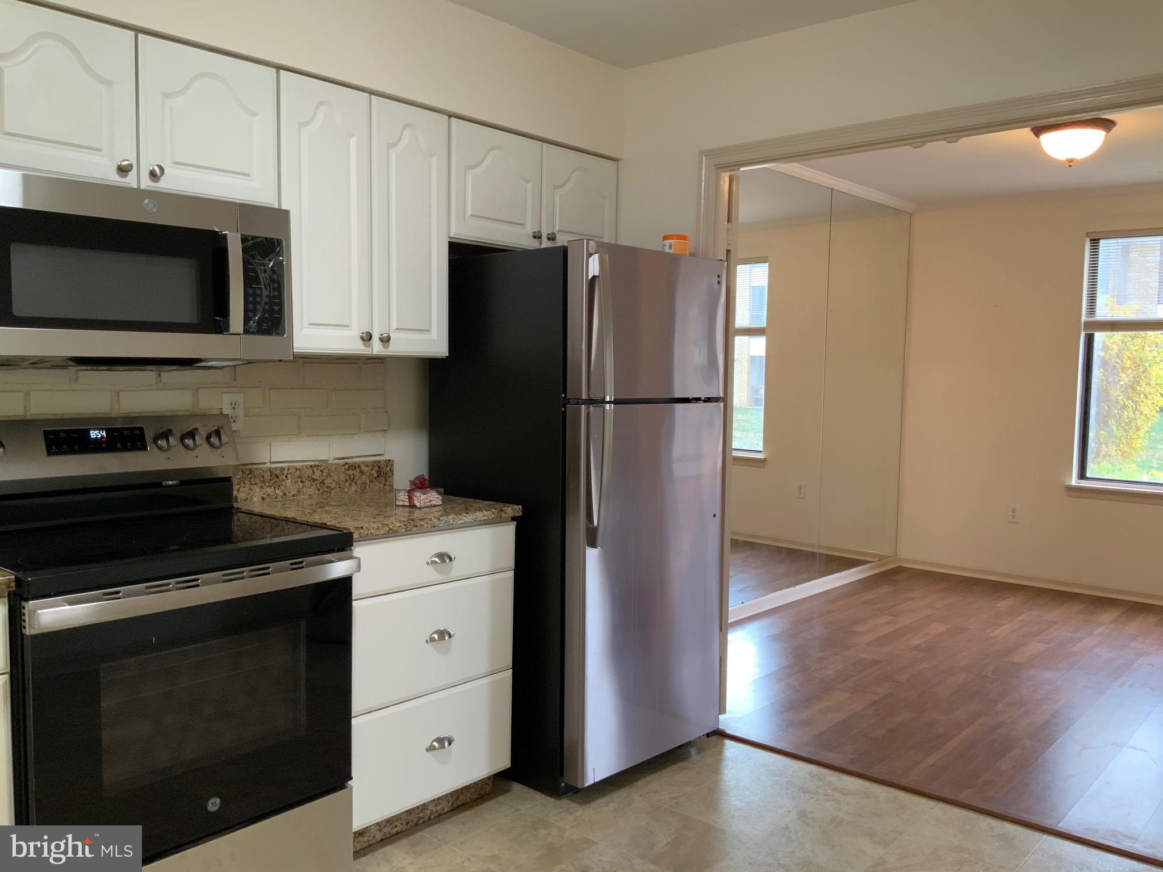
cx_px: 582
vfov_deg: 48.2
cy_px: 436
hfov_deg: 61.7
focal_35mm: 29
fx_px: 974
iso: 100
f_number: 1.8
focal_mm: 3
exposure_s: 1/60
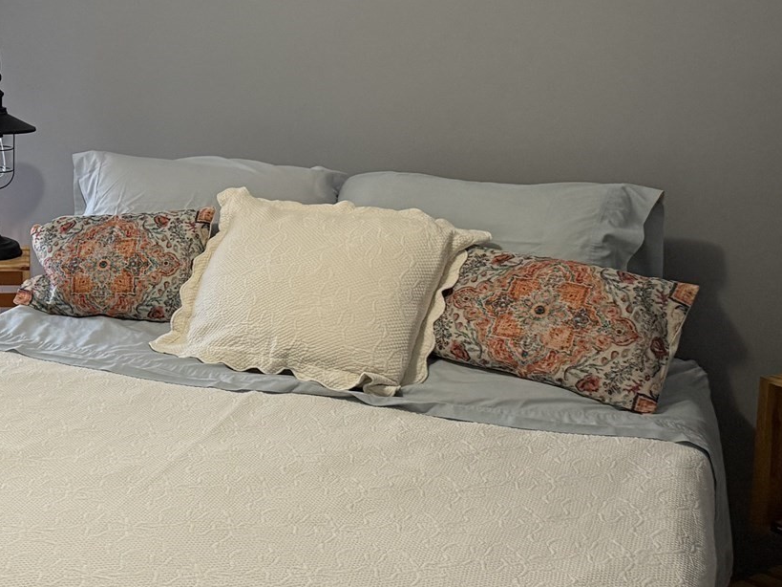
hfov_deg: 30.1
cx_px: 11
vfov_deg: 24.1
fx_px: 1355
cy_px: 121
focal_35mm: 60
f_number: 1.78
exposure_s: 1/60
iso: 320
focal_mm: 6.76
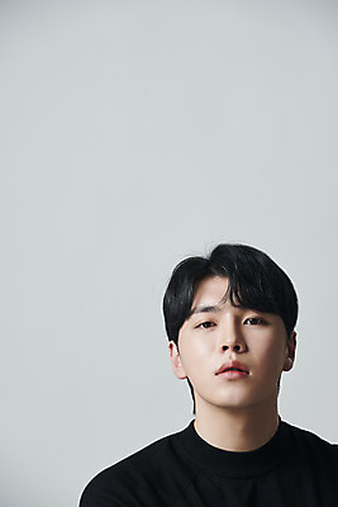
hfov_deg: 8.9
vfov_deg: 13.2
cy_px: 254
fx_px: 2181
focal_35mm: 155
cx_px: 169
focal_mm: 155
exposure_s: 1/125
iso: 64
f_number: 7.1
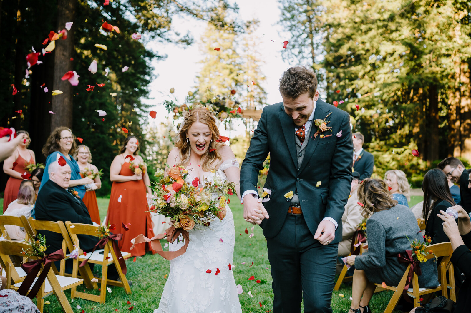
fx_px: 458
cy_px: 156
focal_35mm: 35
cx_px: 236
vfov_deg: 37.8
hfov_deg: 54.5
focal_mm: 35
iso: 320
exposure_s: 1/500
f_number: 2.5
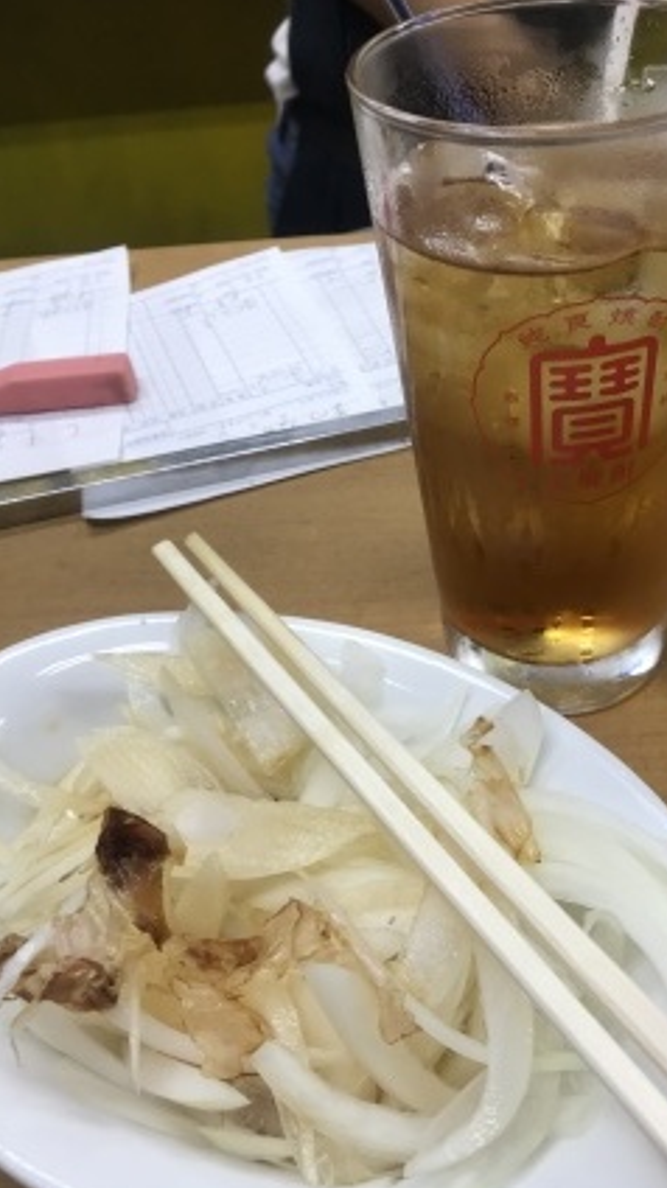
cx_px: 430
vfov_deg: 55.3
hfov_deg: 32.6
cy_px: 608
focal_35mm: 36
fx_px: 1134
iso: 32
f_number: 1.8
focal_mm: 3.99
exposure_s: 1/50
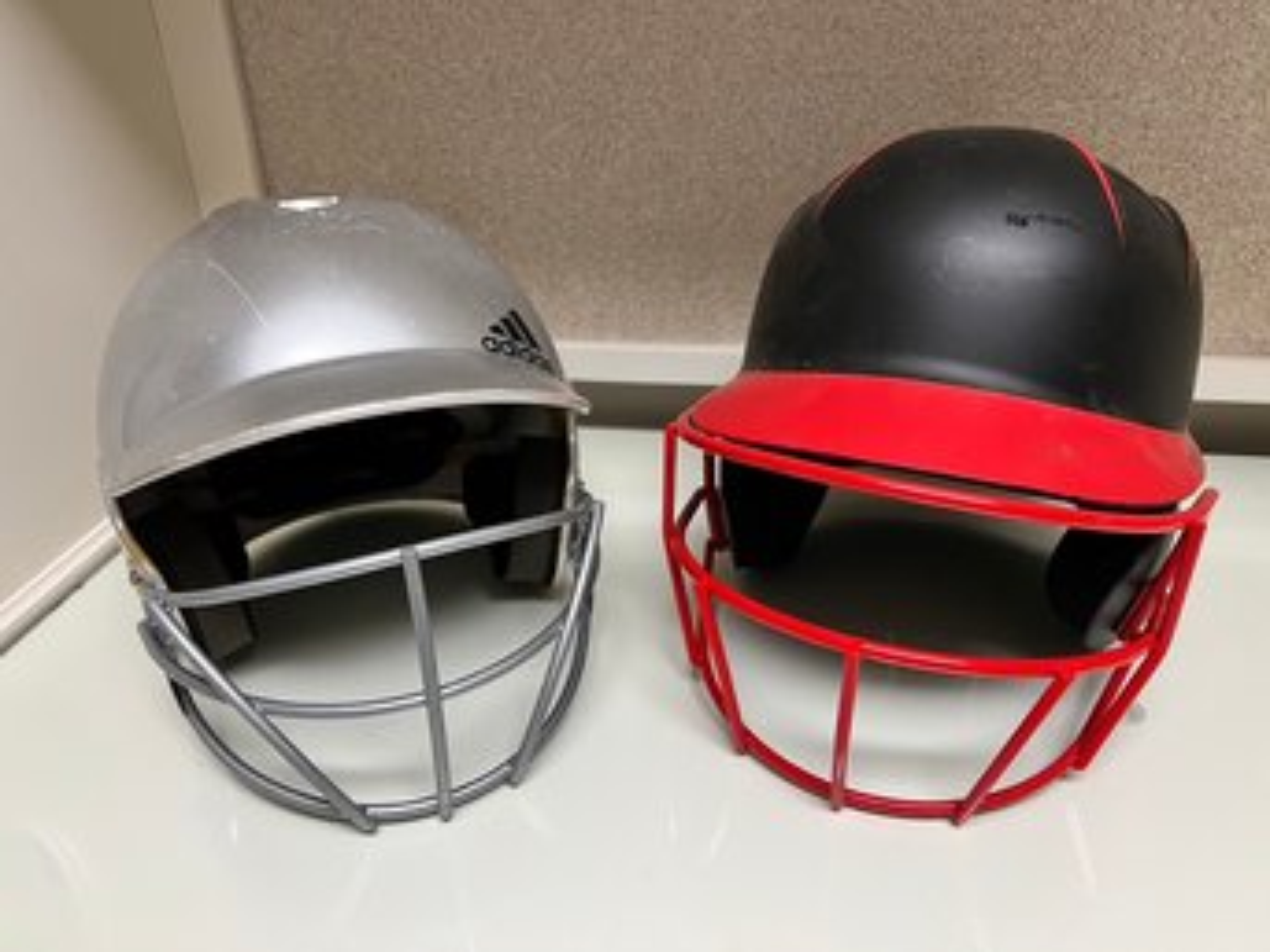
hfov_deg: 67.3
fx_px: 954
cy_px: 476
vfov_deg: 53.0
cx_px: 635
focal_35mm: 26
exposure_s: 1/60
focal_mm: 5.7
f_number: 1.5
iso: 125
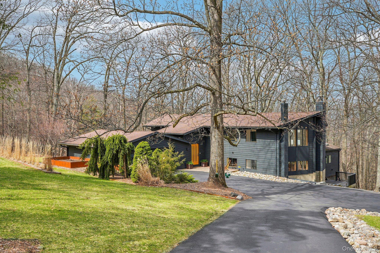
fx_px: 369
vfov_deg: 37.8
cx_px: 190
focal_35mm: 35
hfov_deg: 54.4
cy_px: 126
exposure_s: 1/125
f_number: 8
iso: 100
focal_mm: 35
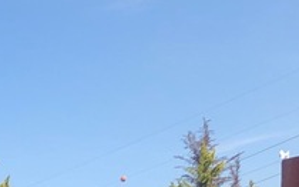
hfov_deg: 12.0
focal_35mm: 170
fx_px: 1385
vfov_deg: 7.3
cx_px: -87
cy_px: 434
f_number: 1.8
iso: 20
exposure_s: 1/1091
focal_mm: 3.99
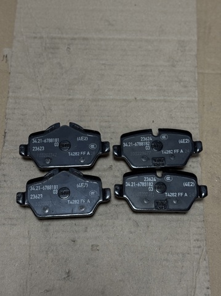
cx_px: 110
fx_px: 409
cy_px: 148
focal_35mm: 48
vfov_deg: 39.7
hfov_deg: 30.2
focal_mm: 6.76
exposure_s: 1/50
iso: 64
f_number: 1.78
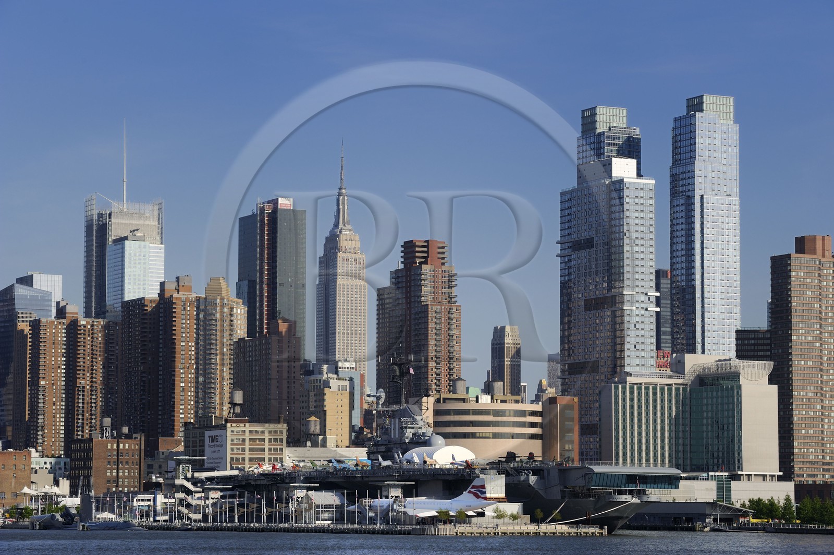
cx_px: 417
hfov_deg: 19.5
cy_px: 278
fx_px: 2430
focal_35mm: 105
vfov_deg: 13.0
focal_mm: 105
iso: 200
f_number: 8
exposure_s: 1/500
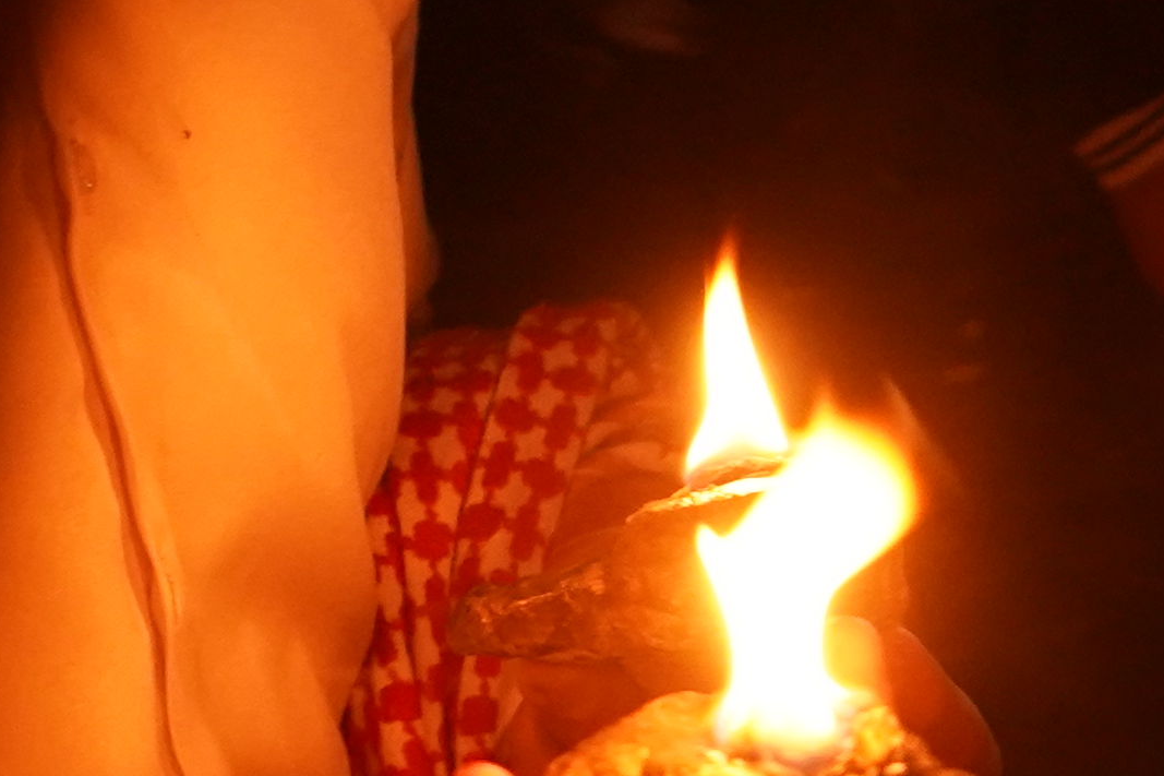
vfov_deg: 6.1
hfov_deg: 8.9
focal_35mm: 225
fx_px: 7273
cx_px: 1913
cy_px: 34
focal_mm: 40
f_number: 4
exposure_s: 1/80
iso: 3200
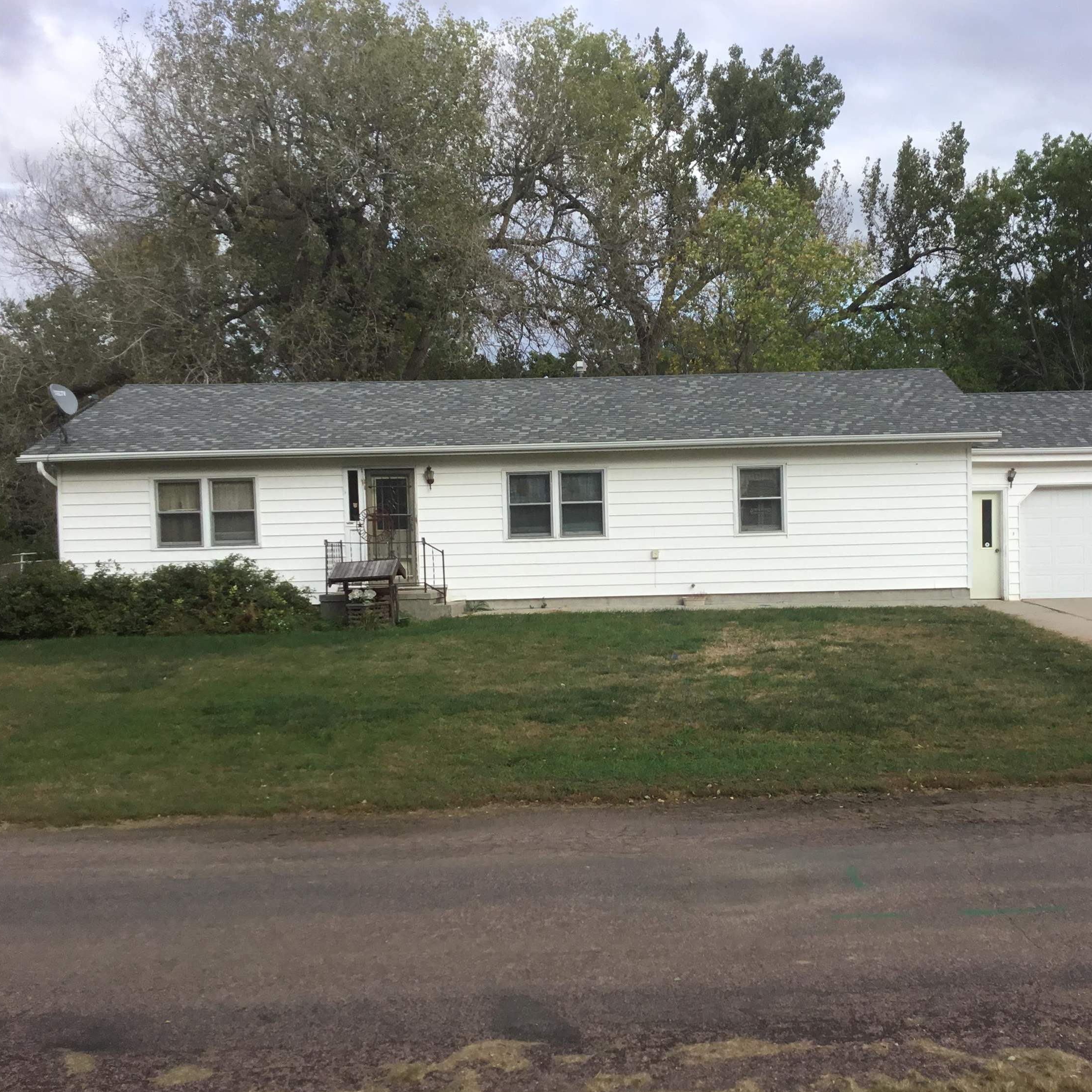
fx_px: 1356
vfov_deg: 43.9
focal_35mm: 38
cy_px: 560
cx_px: 681
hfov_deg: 43.5
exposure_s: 1/867
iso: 25
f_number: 2.4
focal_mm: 3.3
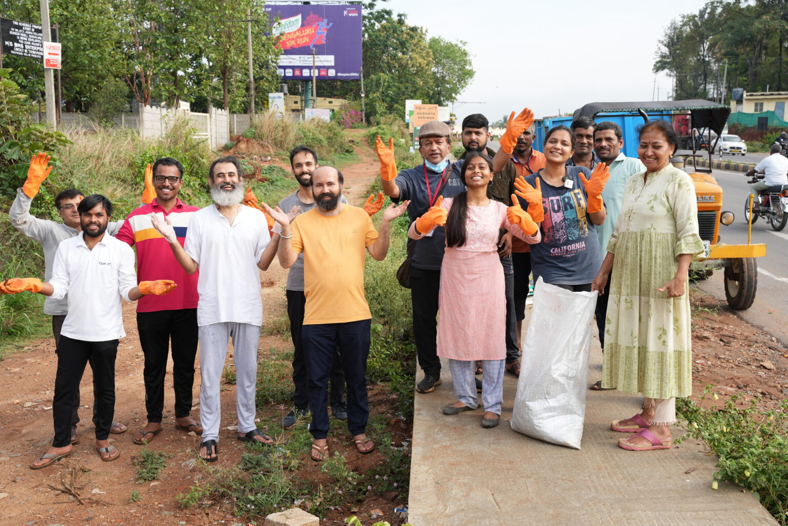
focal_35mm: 40
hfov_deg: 48.0
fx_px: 884
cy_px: 263
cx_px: 394
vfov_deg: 33.1
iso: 320
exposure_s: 1/320
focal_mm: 40.4
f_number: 6.3
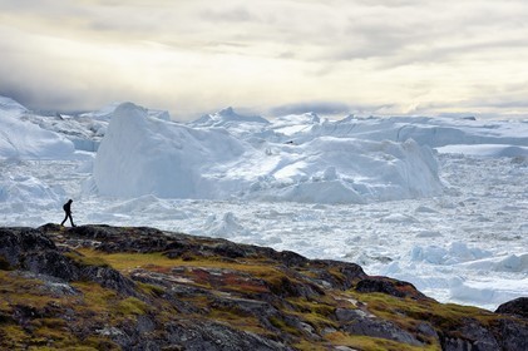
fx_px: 1759
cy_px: 176
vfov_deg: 11.4
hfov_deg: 17.1
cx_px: 264
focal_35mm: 120
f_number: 11
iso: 200
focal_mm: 120
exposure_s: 1/400
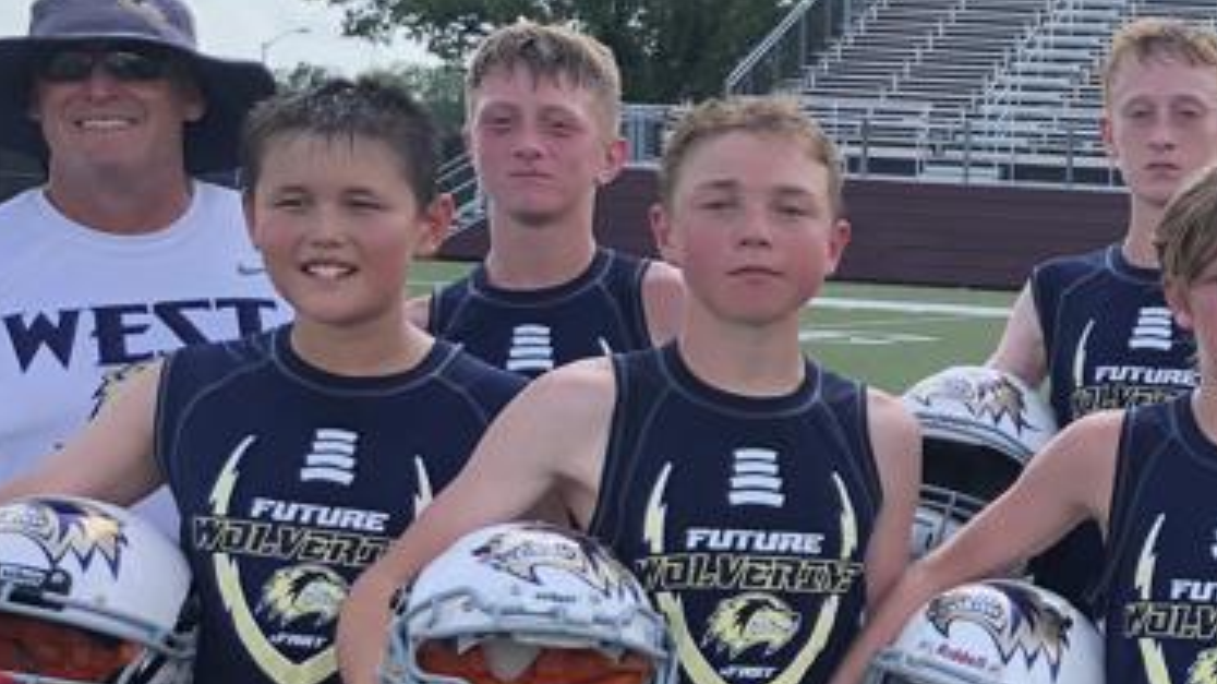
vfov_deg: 14.3
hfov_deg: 23.3
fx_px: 2710
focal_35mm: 84
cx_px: 1426
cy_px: 507
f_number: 1.8
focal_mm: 3.99
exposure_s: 1/706
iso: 20
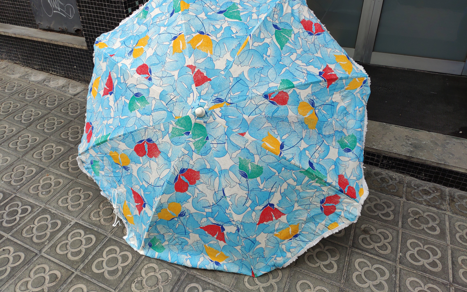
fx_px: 344
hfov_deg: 68.4
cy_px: 120
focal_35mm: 27
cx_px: 231
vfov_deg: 45.8
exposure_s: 1/404
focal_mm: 5.43
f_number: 1.89
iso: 50
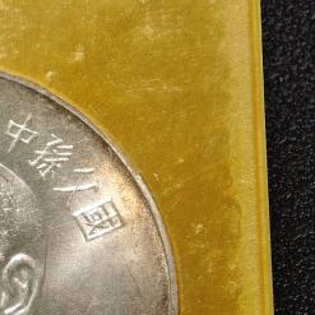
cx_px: -576
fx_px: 3089
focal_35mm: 300
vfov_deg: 5.8
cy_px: 78
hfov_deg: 5.5
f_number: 2
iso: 1000
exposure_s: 1/120
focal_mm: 9
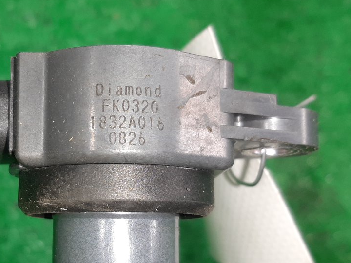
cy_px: 178
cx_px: 90
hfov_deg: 36.0
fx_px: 527
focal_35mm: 52
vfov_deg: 27.8
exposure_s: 1/50
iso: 78
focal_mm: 3.93
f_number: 1.7
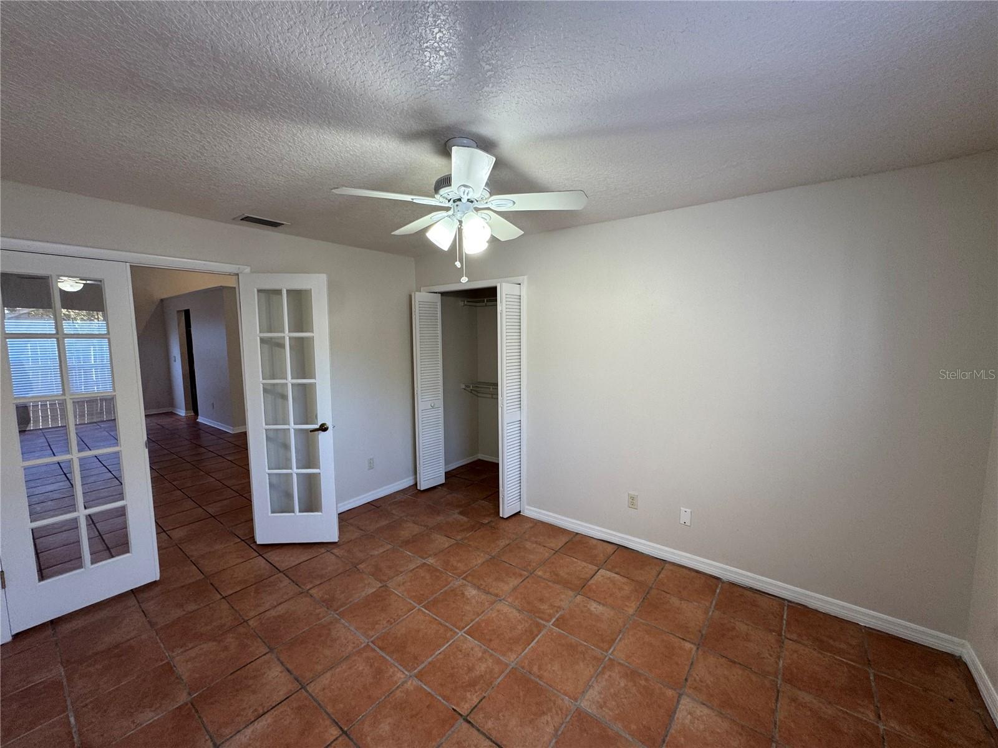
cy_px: 374
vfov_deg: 85.7
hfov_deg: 102.1
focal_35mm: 14
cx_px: 499
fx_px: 404
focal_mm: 2.22
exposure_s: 1/99
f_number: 2.2
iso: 125
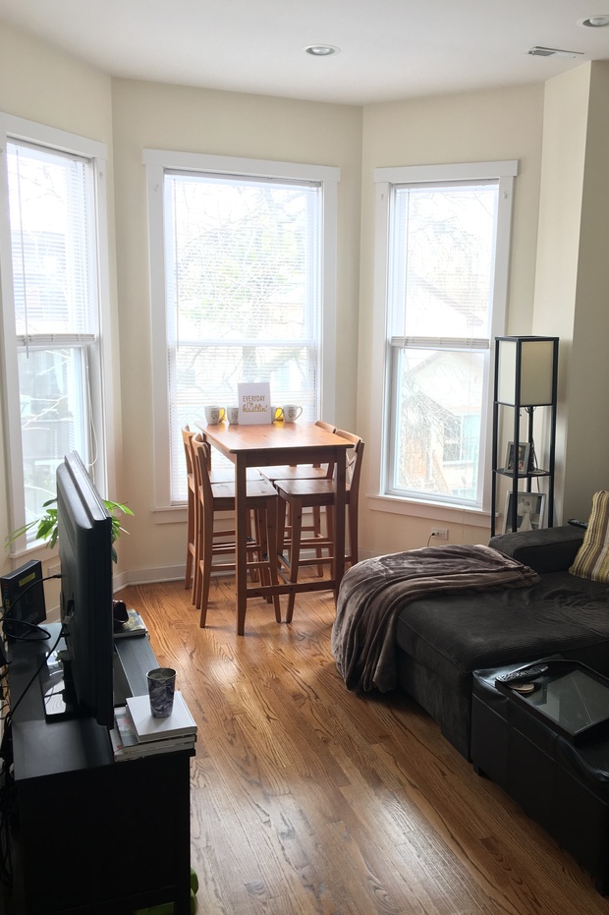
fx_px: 889
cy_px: 462
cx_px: 381
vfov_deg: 54.5
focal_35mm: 35
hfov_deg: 37.6
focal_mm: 4.15
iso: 25
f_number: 2.2
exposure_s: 1/30
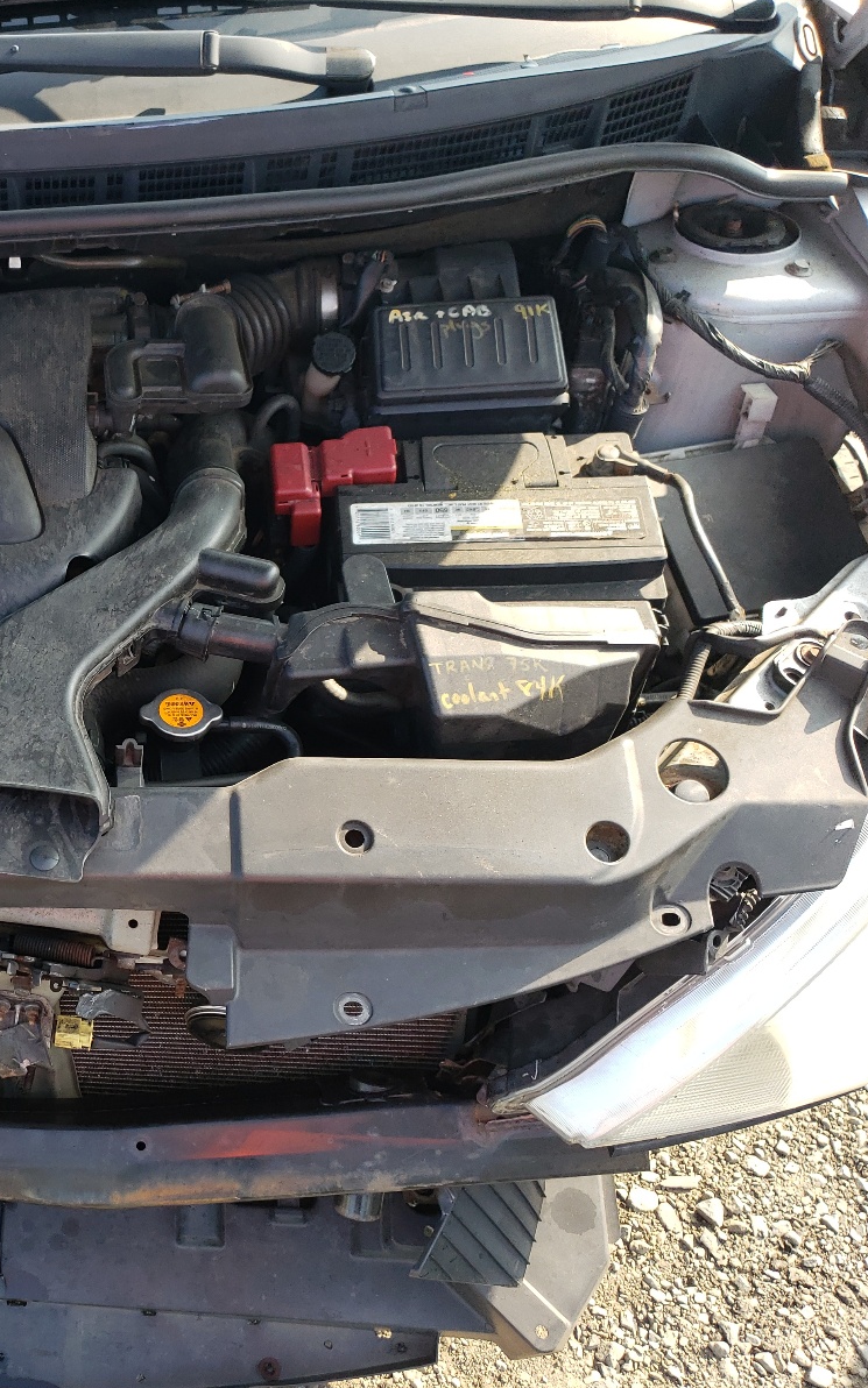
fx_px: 1400
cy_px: 694
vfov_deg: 52.7
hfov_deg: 32.1
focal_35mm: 37
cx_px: 28
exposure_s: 1/333
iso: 50
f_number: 1.5
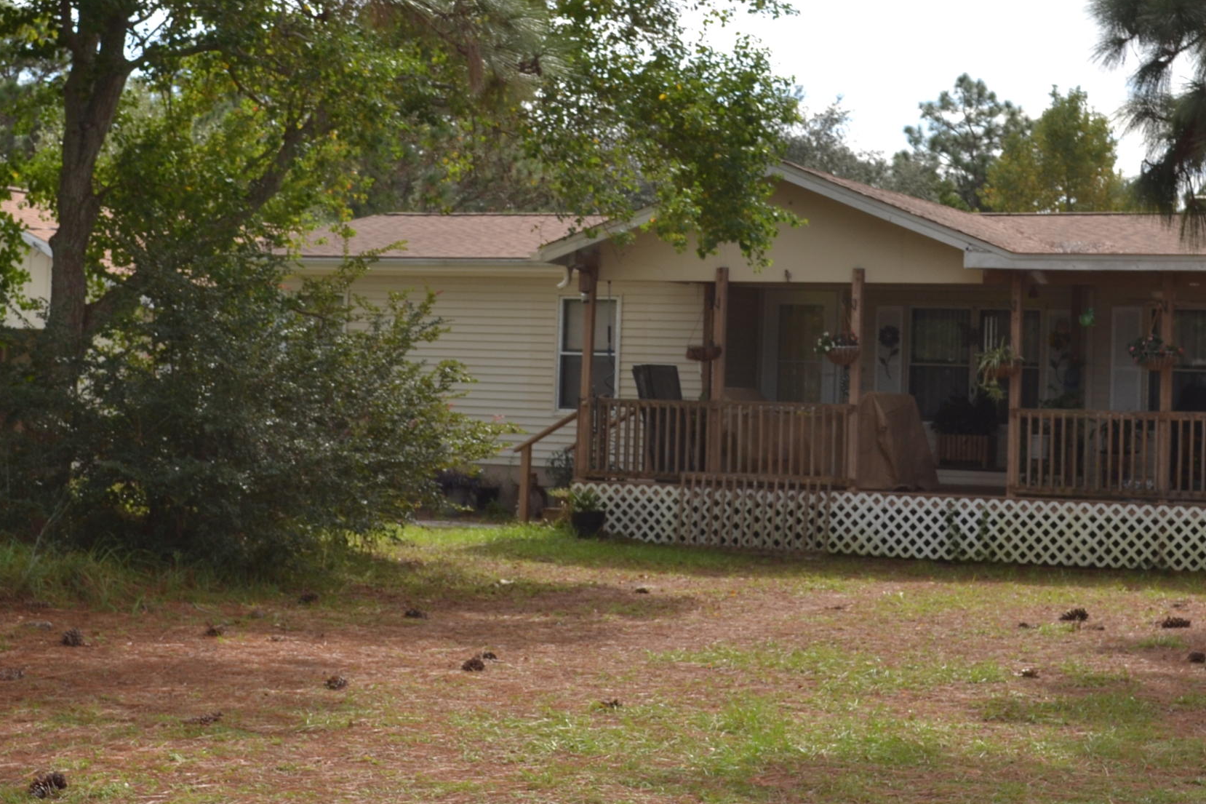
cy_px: 235
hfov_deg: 26.6
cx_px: 668
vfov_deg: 17.9
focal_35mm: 76
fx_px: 2546
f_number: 7.1
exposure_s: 1/200
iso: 100
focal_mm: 28
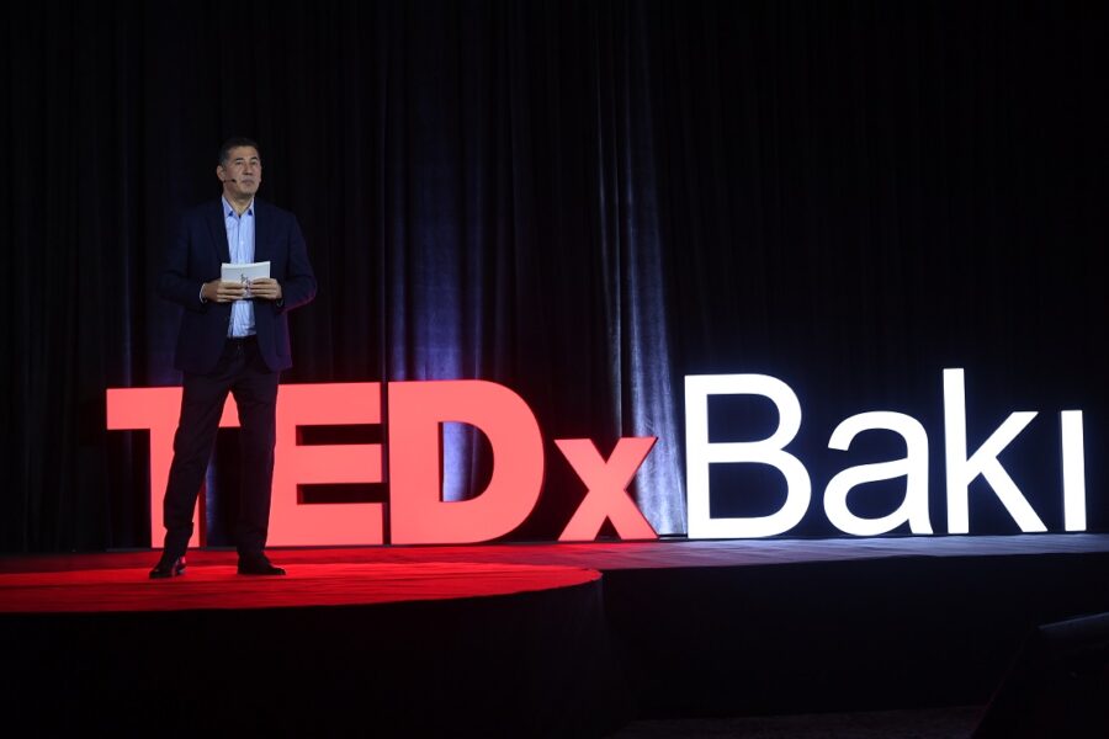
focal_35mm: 70
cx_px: 554
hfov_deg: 28.8
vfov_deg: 19.5
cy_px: 370
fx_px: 2156
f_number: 5
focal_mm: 70
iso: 2000
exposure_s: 1/100
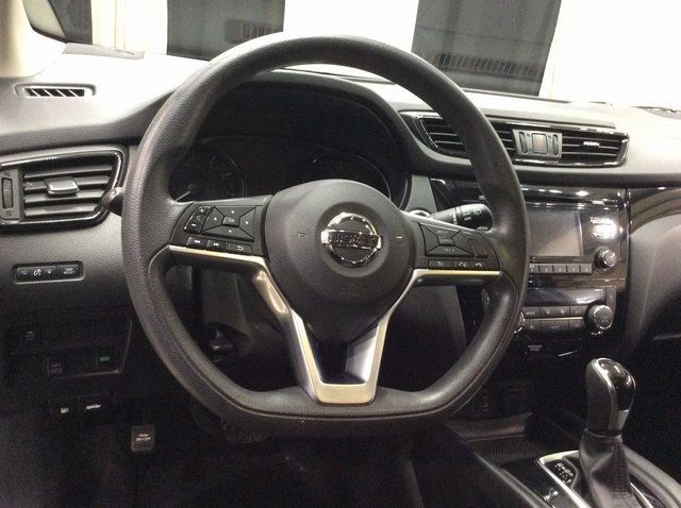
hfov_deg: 56.9
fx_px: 629
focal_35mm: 32
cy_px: 254
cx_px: 340
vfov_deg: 44.1
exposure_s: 1/20
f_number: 2.4
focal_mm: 3.3
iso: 250
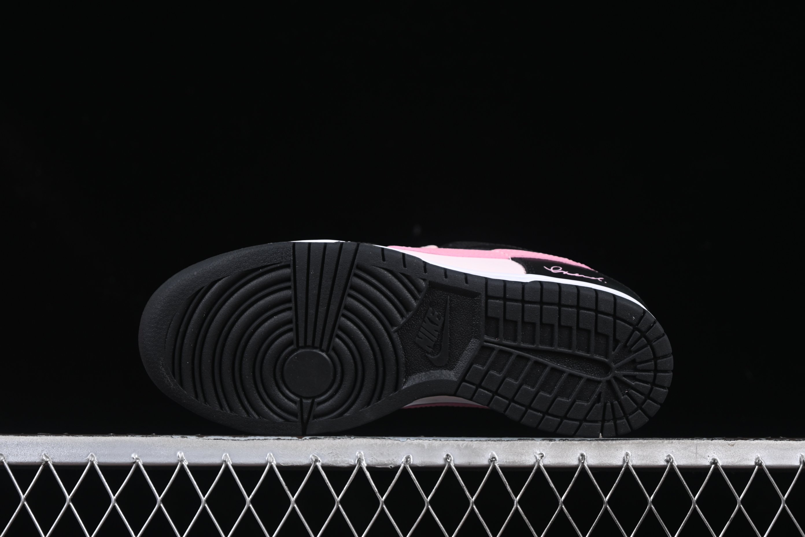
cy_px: 268
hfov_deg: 27.0
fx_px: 1677
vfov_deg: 18.2
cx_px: 402
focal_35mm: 75
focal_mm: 50
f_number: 6.3
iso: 160
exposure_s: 1/60
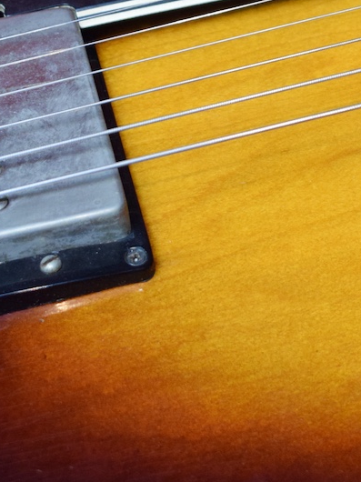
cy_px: 65
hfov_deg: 9.9
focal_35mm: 147
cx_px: 481
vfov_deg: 13.3
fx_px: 2046
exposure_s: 1/60
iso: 2000
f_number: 4.8
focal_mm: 36
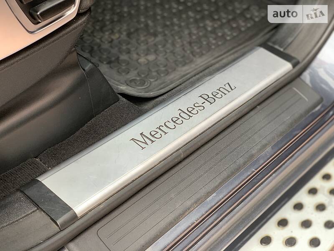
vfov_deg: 28.0
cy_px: 126
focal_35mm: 52
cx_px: 167
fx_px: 502
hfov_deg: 36.8
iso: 125
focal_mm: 6
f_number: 2.4
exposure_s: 1/77
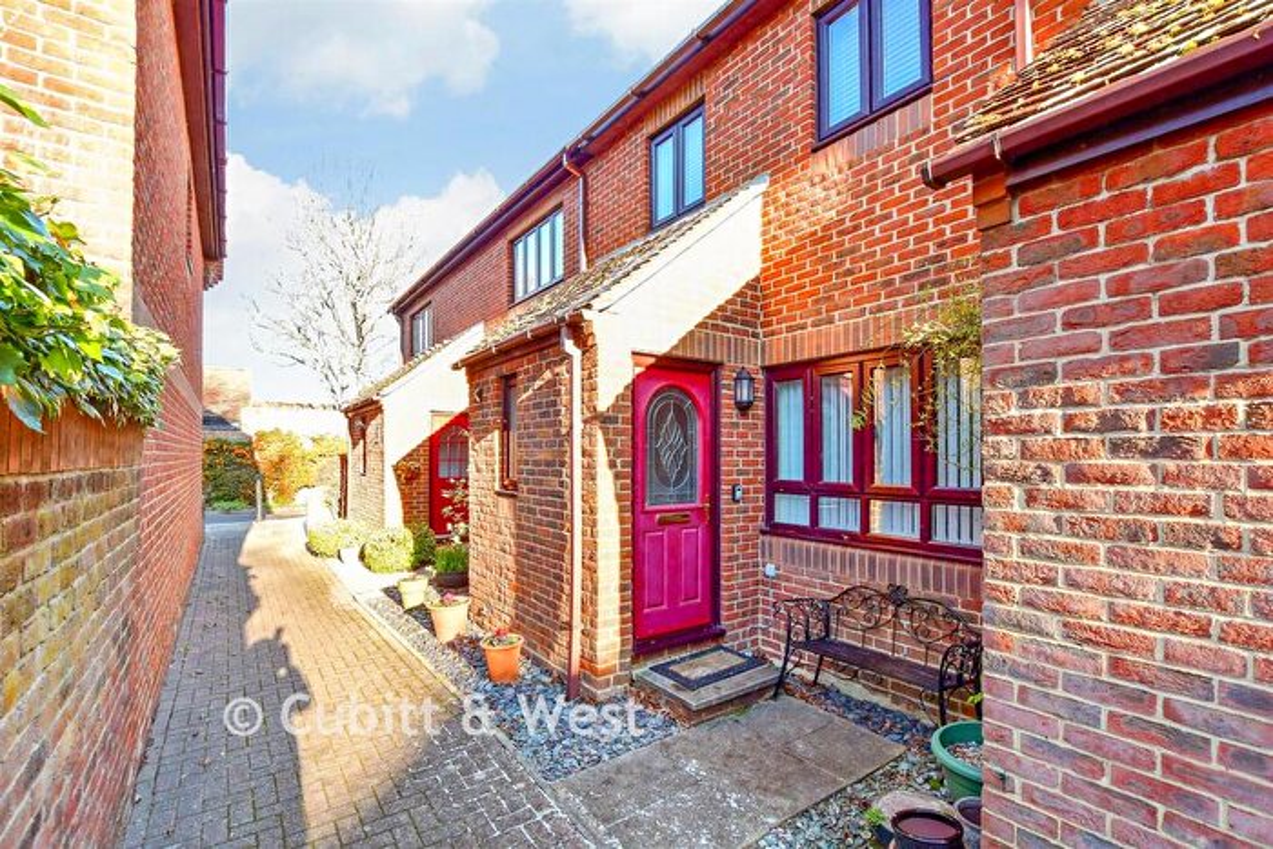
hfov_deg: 100.4
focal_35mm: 15
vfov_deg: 77.4
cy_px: 424
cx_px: 636
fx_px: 530
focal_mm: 10
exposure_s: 1/60
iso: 400
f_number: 8
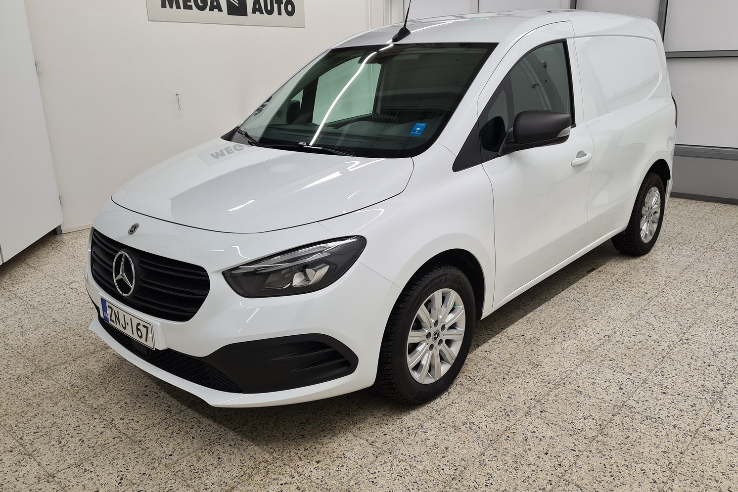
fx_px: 595
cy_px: 232
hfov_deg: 63.6
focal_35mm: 29
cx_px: 389
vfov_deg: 45.0
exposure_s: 1/100
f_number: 1.8
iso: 50
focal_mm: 5.4
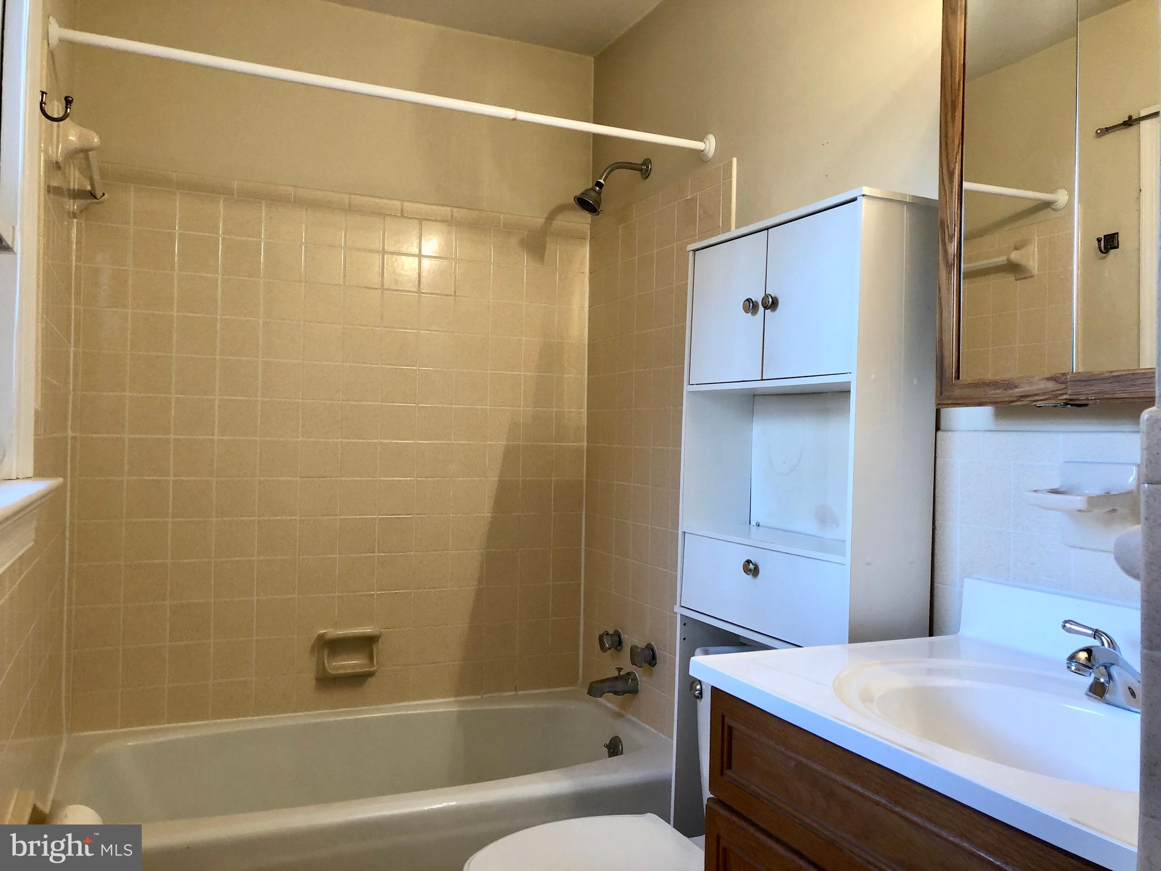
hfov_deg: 63.4
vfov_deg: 49.7
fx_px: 939
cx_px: 580
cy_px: 436
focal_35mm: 28
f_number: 1.8
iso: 40
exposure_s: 1/20
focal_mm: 4
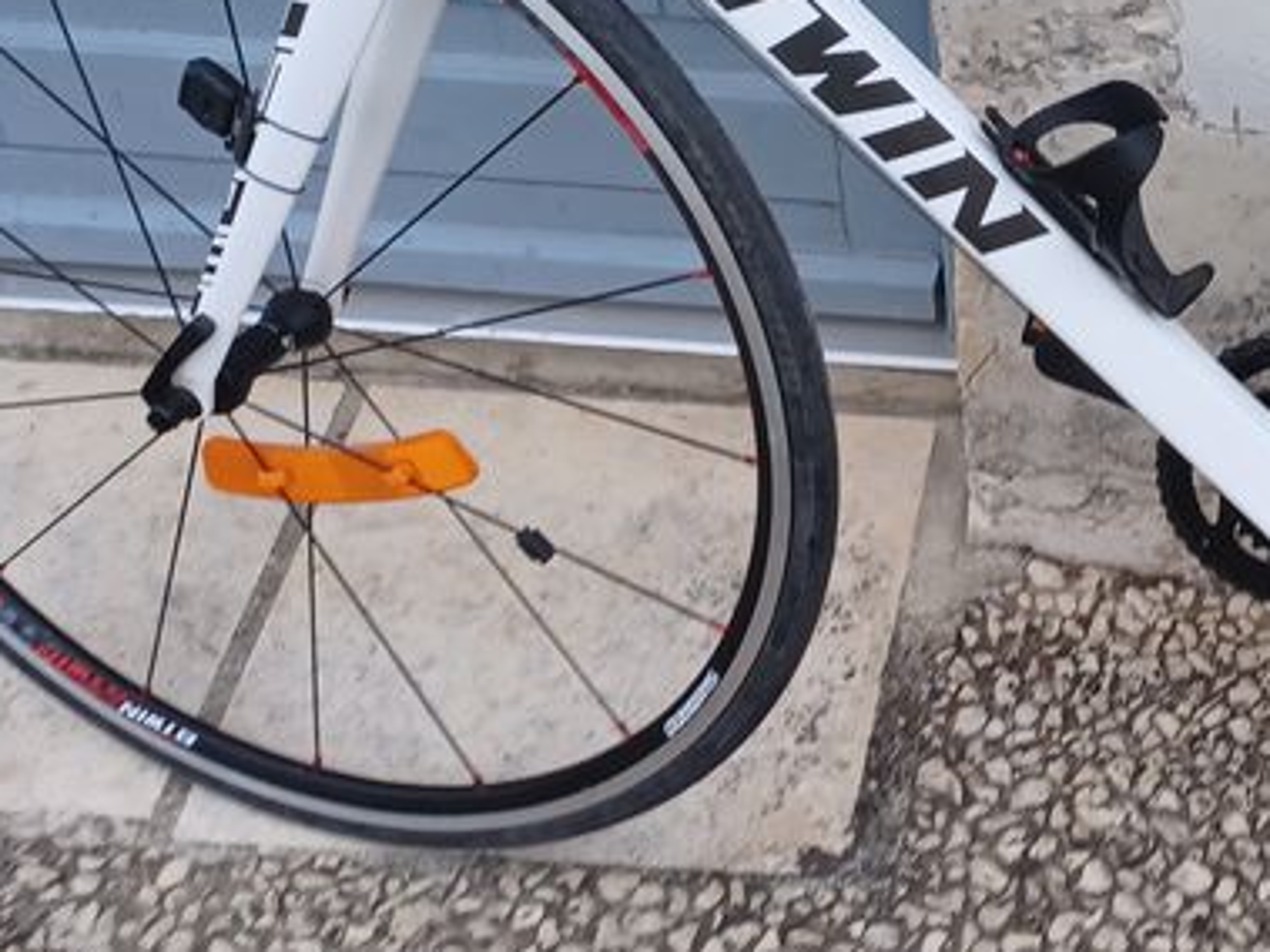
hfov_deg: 27.4
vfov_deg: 22.0
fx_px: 2421
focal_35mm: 66
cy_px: 218
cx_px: 1317
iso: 100
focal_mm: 4.6
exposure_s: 1/50
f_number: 1.8
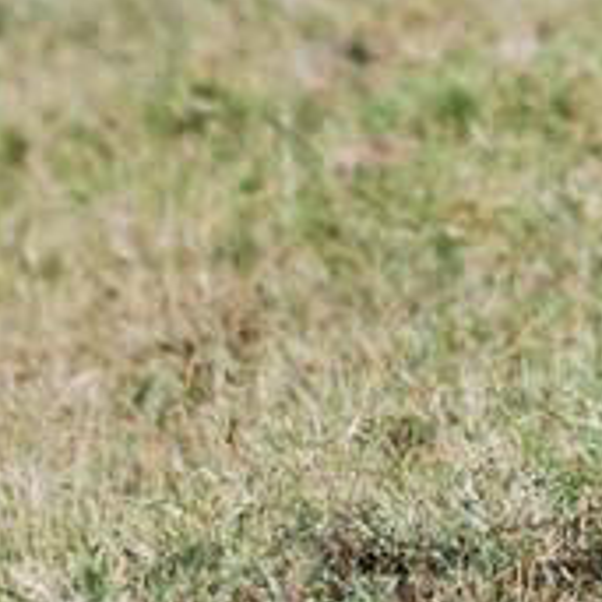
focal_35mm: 2087
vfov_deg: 0.8
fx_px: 41063
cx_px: 796
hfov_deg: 0.8
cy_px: 338
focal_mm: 400
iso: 140
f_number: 5.6
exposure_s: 1/400
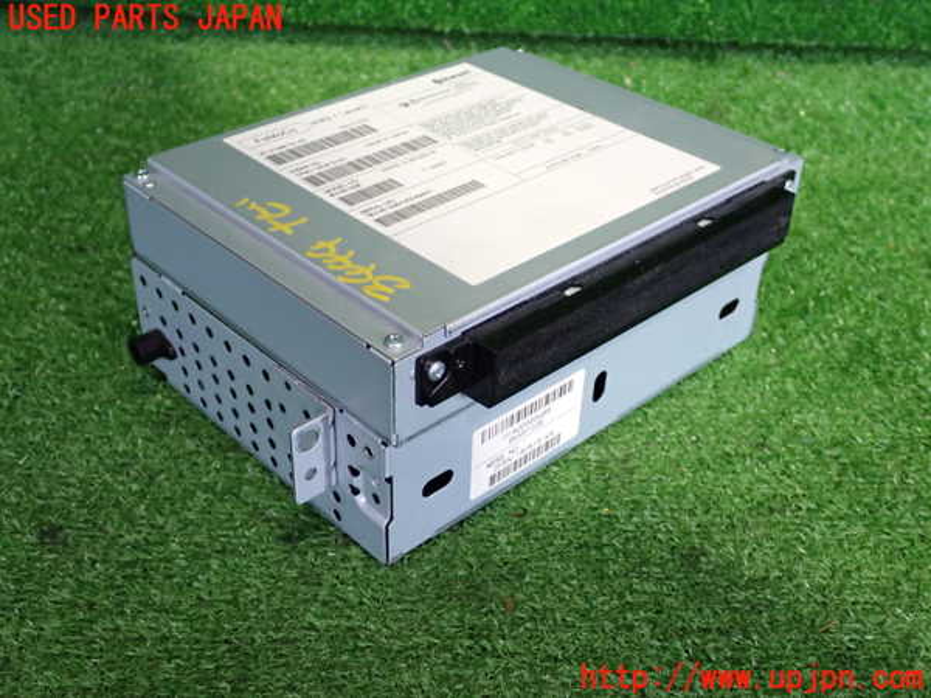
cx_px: 466
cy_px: 349
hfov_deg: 45.8
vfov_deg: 35.1
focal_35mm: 41
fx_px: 1103
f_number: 2.8
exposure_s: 1/40
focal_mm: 7.31
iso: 500
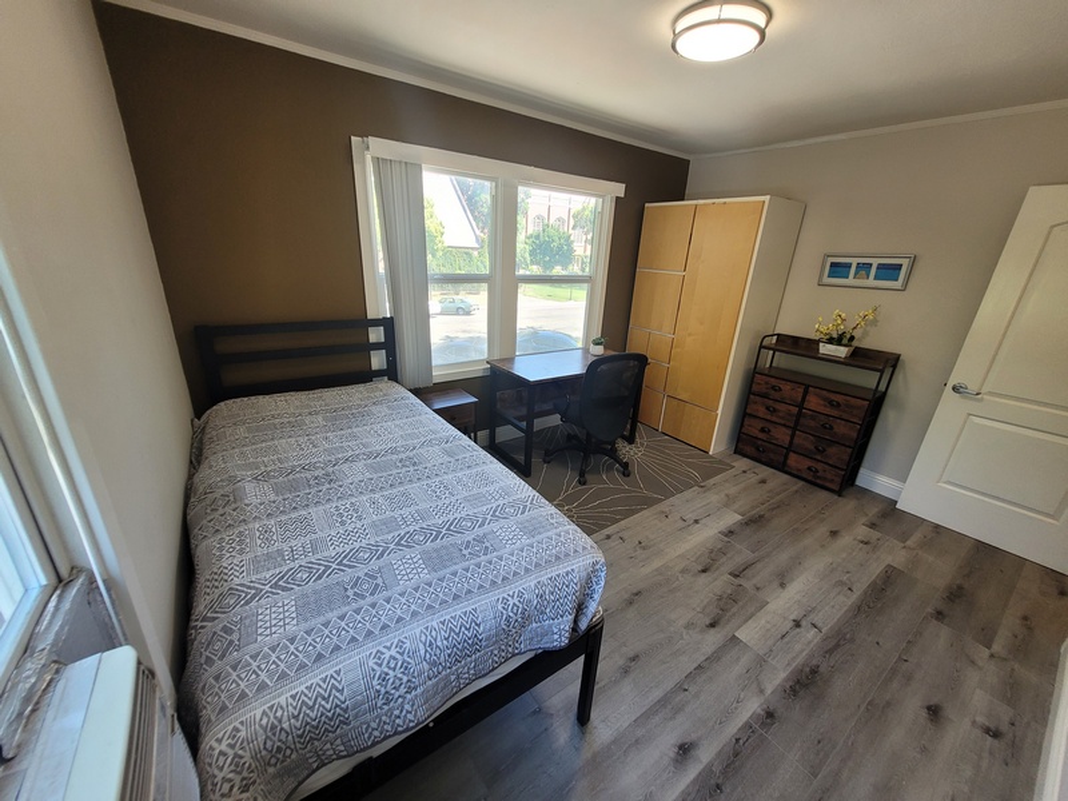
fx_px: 401
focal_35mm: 13
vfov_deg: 89.9
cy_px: 400
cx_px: 534
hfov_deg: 106.2
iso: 100
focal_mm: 1.74
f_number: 2.2
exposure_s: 1/60
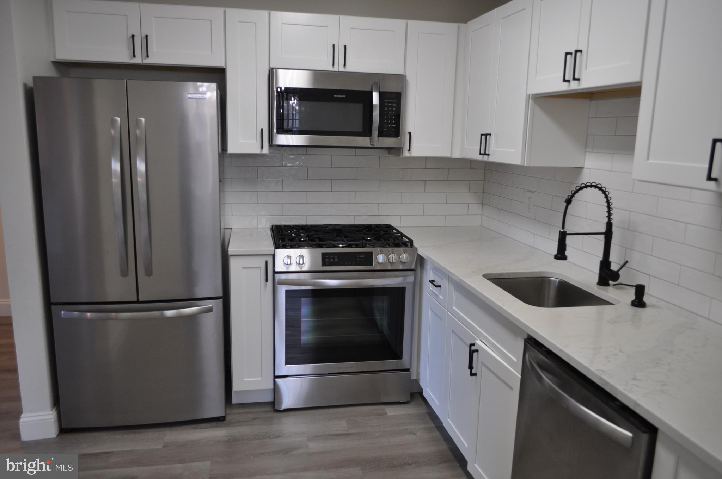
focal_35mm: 27
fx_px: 541
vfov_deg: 47.8
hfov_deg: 67.4
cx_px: 361
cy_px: 240
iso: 400
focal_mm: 18
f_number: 4.5
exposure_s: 1/80
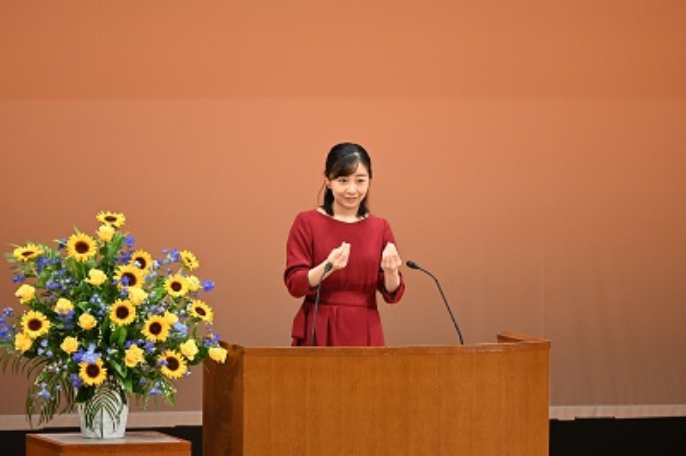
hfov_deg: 5.5
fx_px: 7140
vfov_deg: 3.7
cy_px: 228
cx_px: 343
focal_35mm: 375
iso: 2000
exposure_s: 1/100
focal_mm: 250
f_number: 6.3
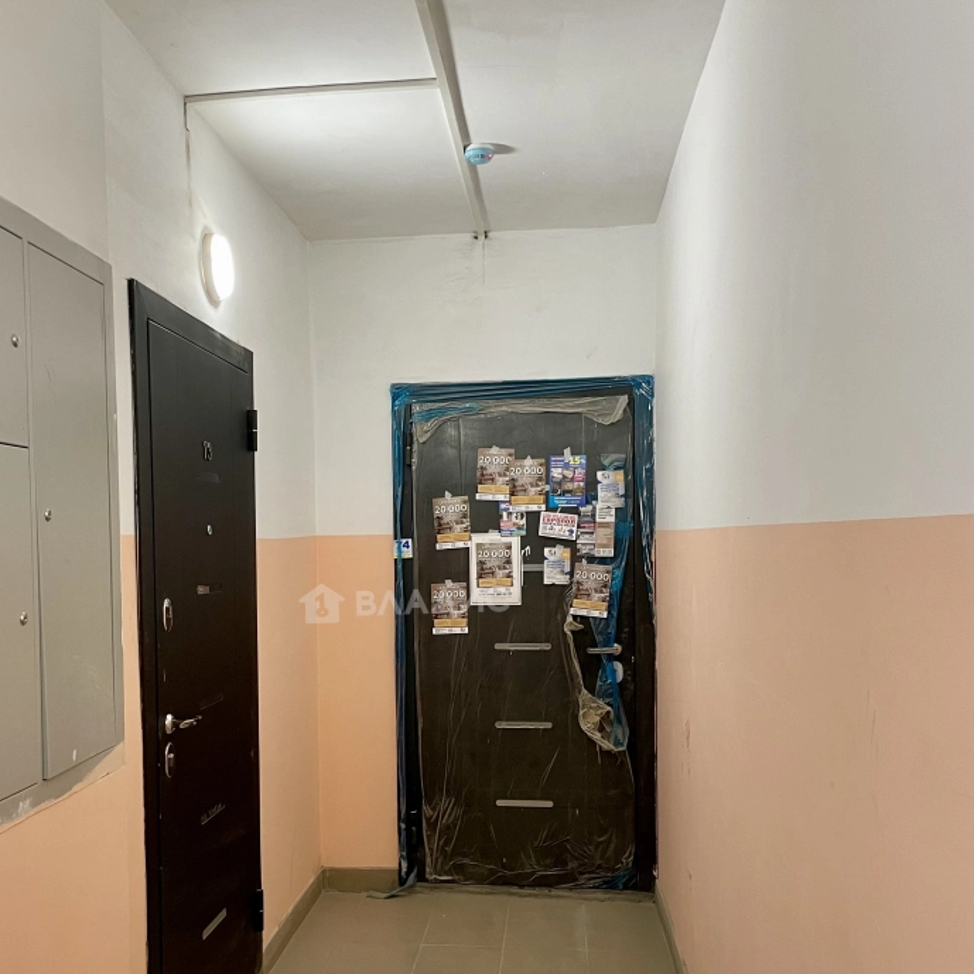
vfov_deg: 45.7
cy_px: 601
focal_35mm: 36
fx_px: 1146
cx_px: 406
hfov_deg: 45.9
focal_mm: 4.2
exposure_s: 1/50
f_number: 1.6
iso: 100
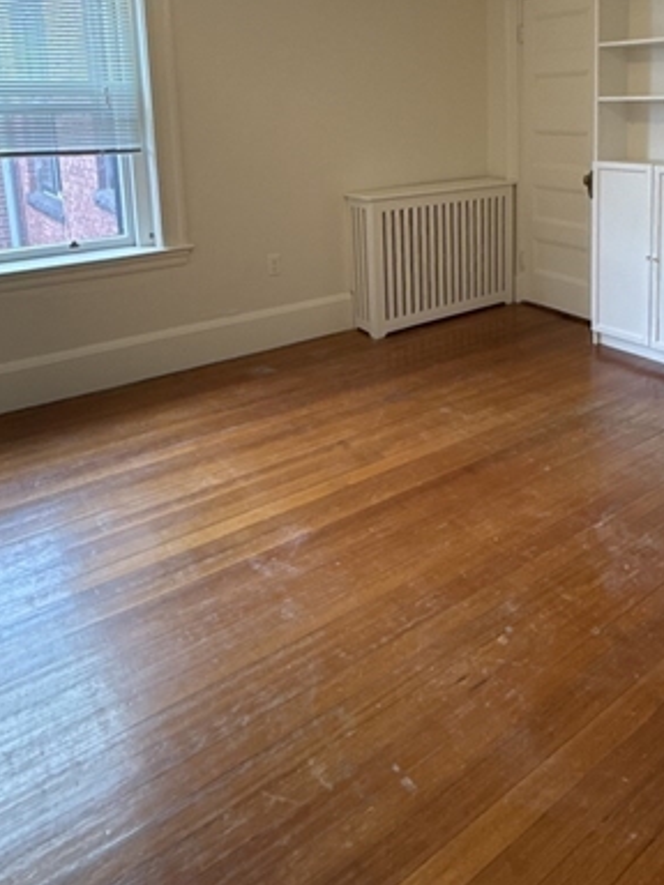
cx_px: 475
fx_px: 716
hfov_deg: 48.3
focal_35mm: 28
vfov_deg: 59.9
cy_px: 217
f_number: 2.2
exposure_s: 1/120
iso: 400
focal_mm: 2.22
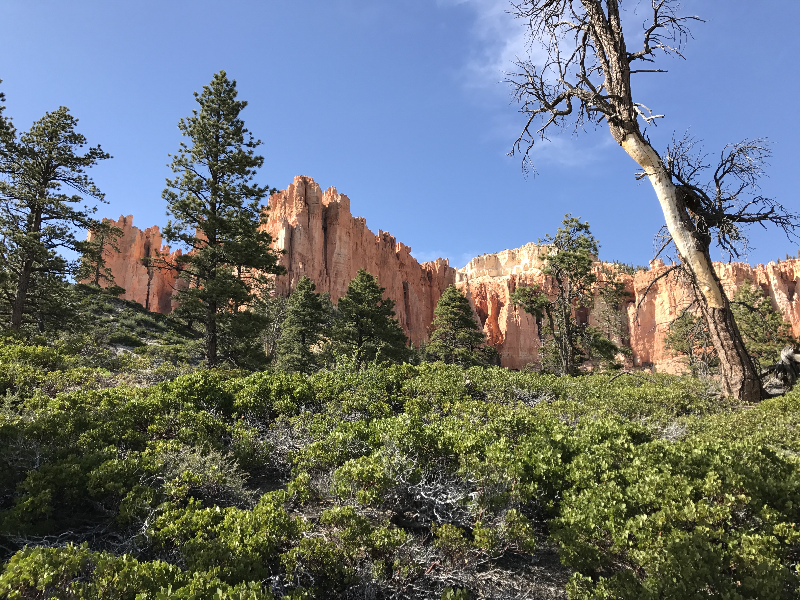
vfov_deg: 49.7
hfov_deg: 63.4
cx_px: 400
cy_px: 300
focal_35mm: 28
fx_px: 647
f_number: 1.8
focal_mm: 3.99
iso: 20
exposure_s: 1/997
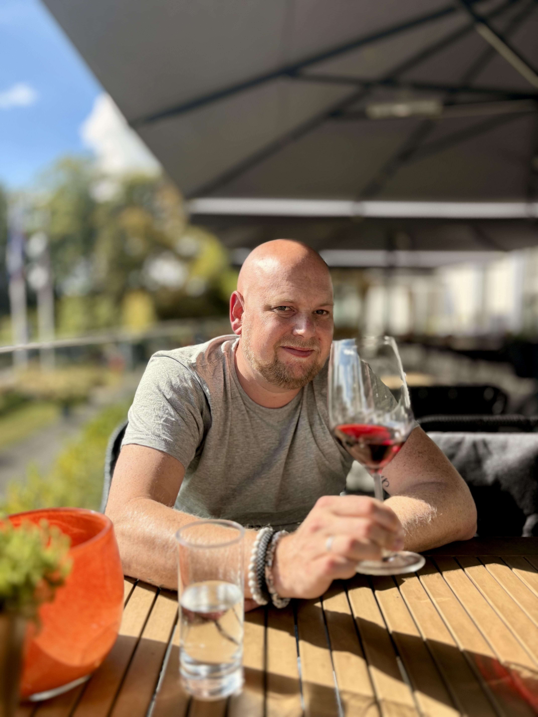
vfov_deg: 67.3
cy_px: 358
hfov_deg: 53.1
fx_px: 539
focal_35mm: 26
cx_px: 269
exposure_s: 1/2075
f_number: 1.6
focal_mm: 5.96
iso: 64
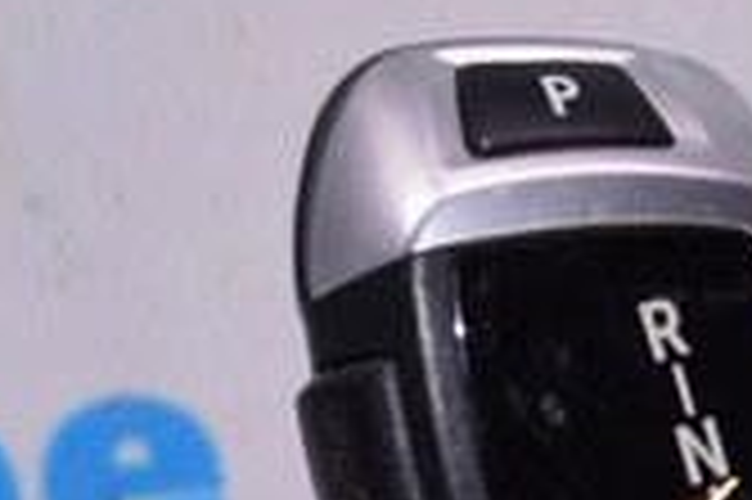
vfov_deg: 5.5
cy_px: 1187
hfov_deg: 8.5
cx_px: 1031
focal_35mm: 239
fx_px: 4987
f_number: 8
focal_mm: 26
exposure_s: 1/200
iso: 1600
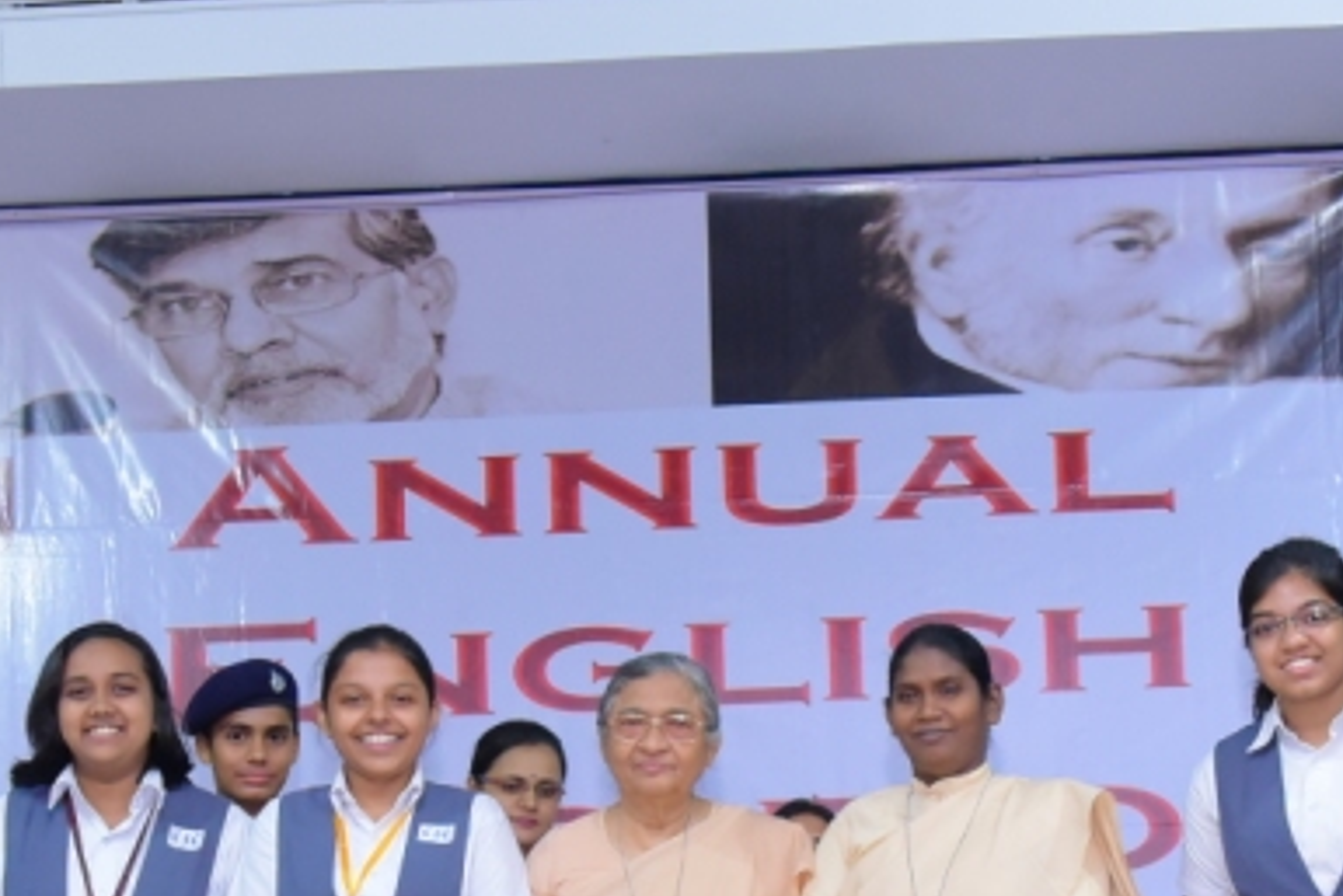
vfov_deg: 13.3
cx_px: 851
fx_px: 3769
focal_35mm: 101
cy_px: 1001
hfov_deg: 20.2
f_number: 8
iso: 4000
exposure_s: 1/125
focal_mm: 38
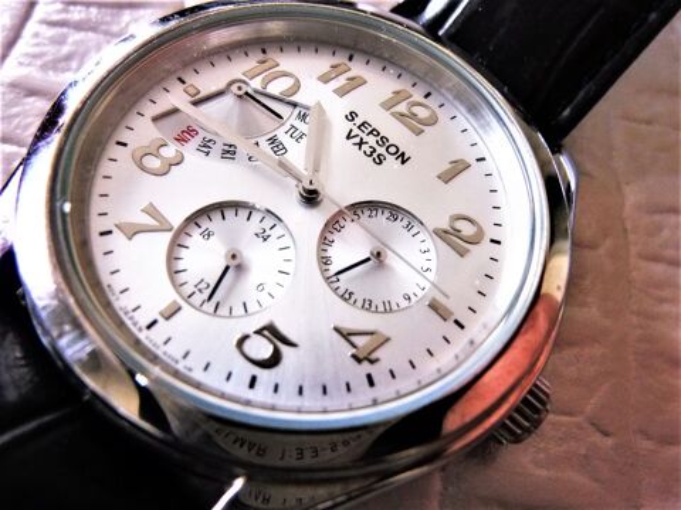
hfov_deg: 69.4
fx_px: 492
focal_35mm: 25
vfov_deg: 54.9
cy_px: 255
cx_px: 340
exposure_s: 1/30
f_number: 3.3
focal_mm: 4.5
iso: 160
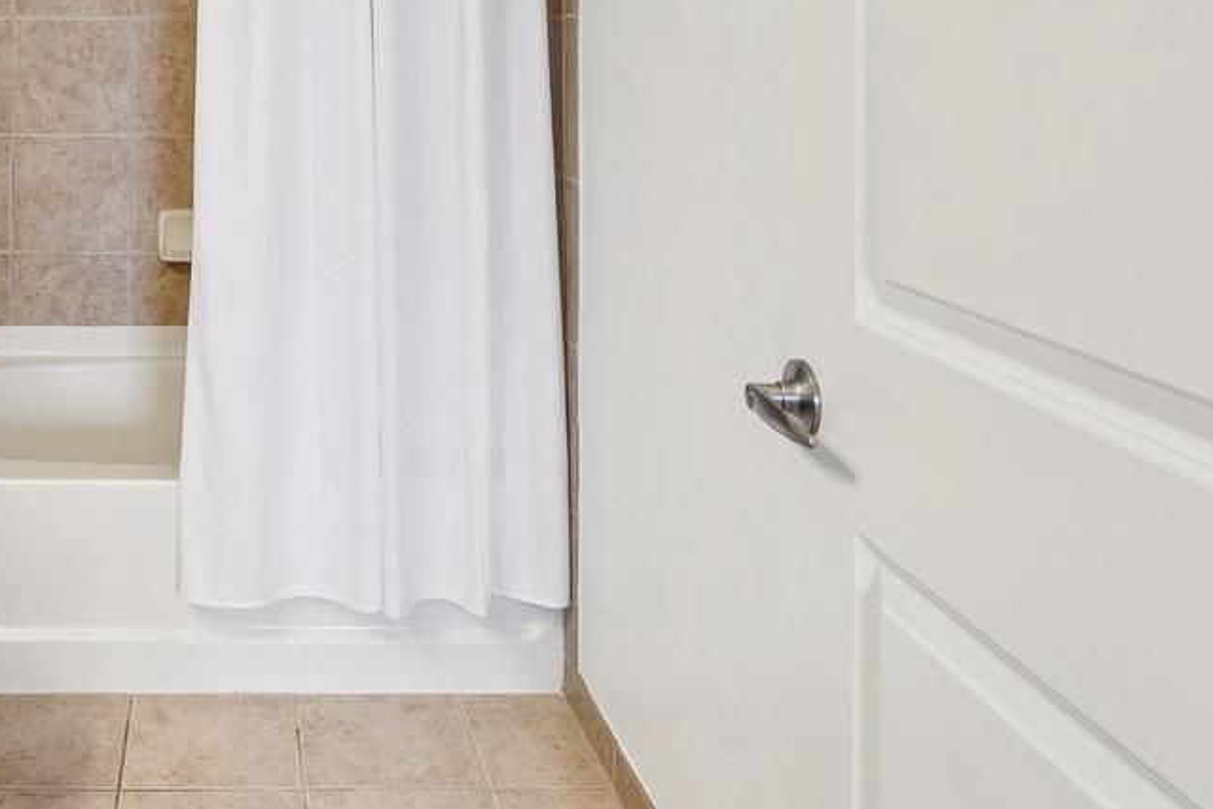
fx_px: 1251
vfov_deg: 33.2
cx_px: 248
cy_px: 24
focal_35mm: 37
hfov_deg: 48.9
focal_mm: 16.5
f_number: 9
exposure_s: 1/8
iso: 250
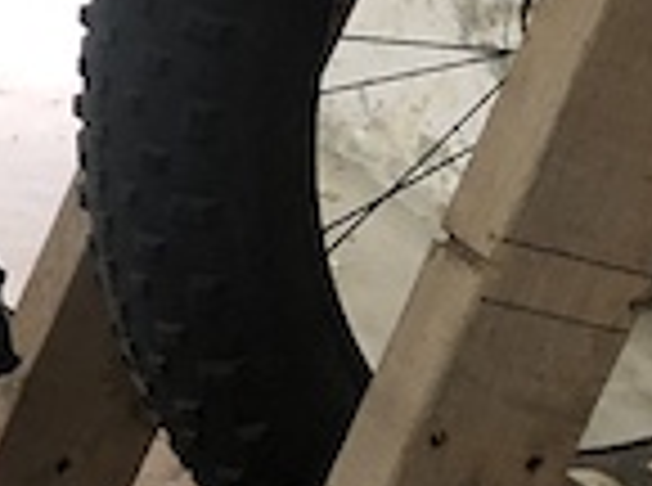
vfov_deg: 9.3
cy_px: -207
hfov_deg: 11.7
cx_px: -549
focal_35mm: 155
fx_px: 2912
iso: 40
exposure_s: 1/24
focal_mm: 3.99
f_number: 1.8
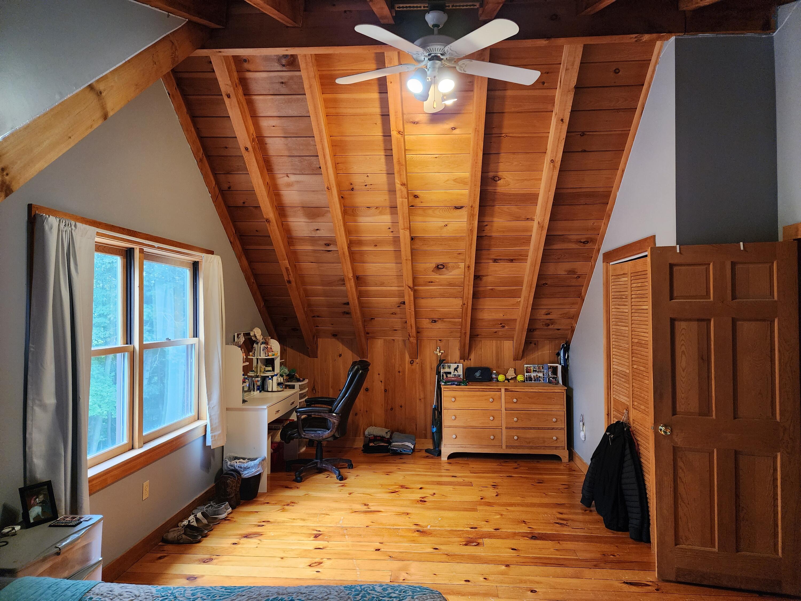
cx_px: 400
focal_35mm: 23
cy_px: 300
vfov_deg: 58.9
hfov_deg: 73.9
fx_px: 532
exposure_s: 1/120
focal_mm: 6.4
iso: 640
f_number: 1.8
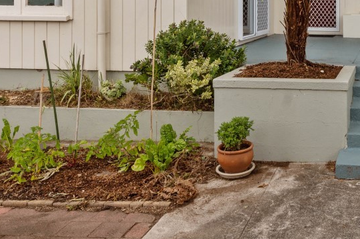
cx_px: 350
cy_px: -9
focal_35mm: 48
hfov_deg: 37.3
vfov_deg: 26.3
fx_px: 480
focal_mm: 16
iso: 100
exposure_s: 1/125
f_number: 8
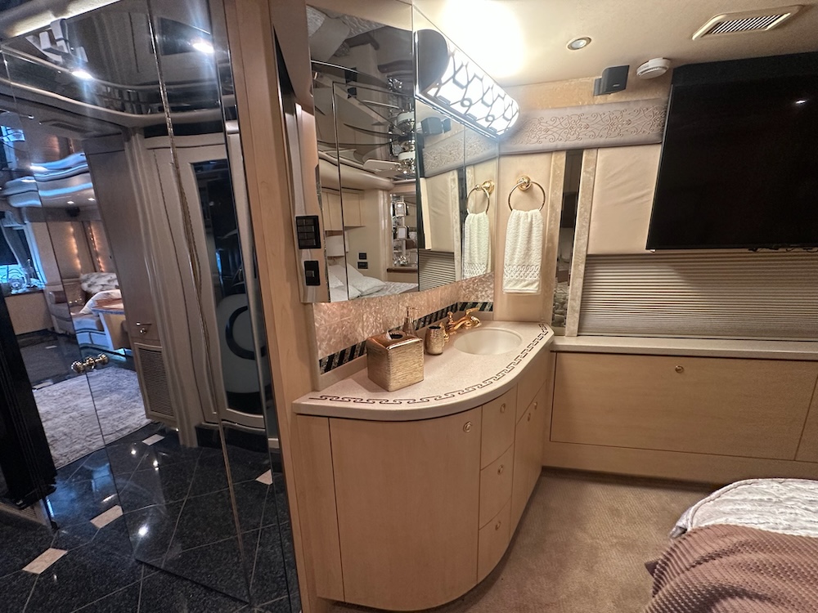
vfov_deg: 85.7
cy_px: 306
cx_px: 409
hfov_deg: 102.1
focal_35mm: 14
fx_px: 331
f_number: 2.2
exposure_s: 1/60
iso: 320
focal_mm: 2.22
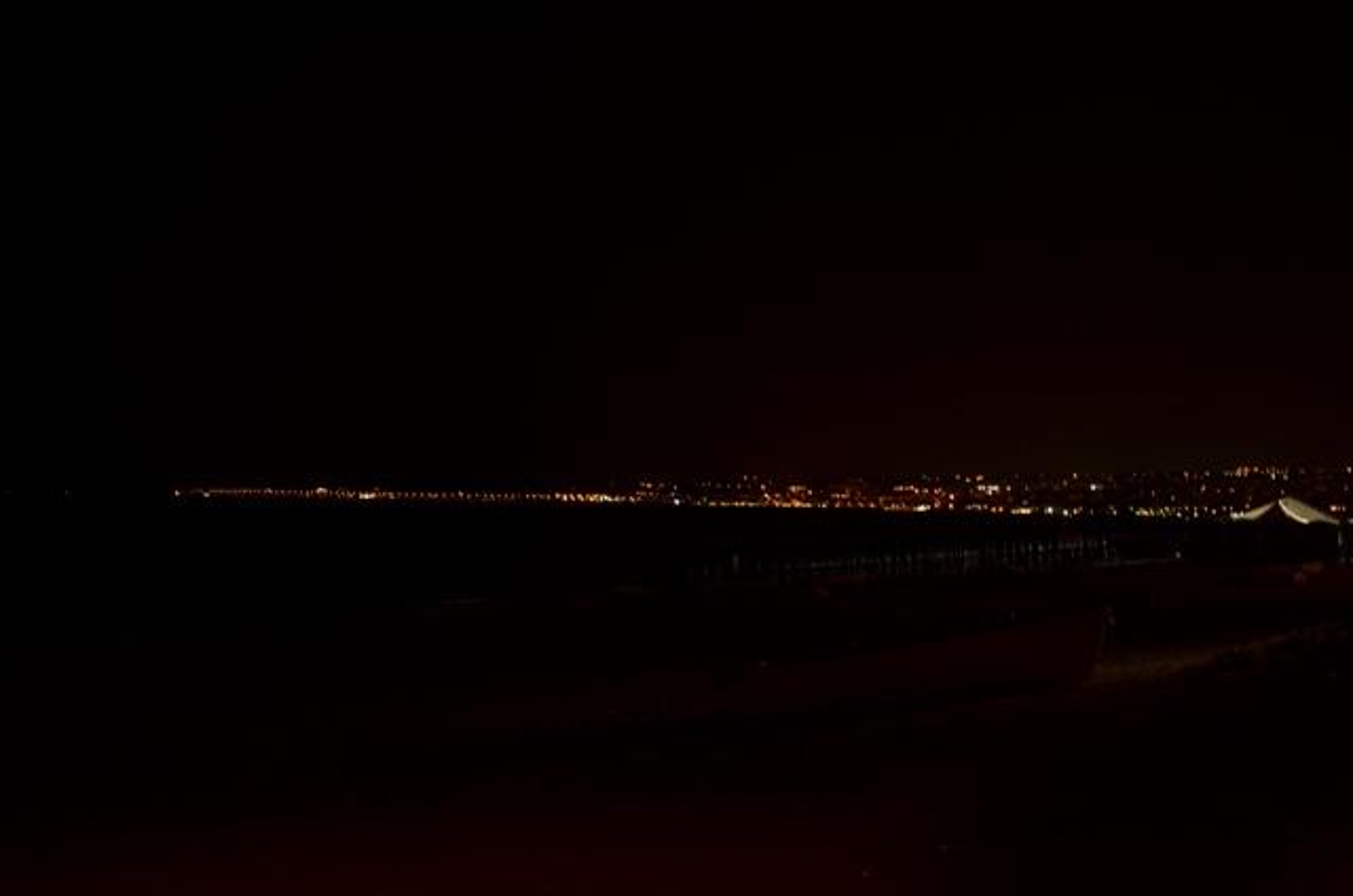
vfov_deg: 23.7
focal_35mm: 57
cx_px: 676
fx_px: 2138
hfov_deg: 35.1
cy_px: 448
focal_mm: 38
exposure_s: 1/2
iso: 250
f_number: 4.5
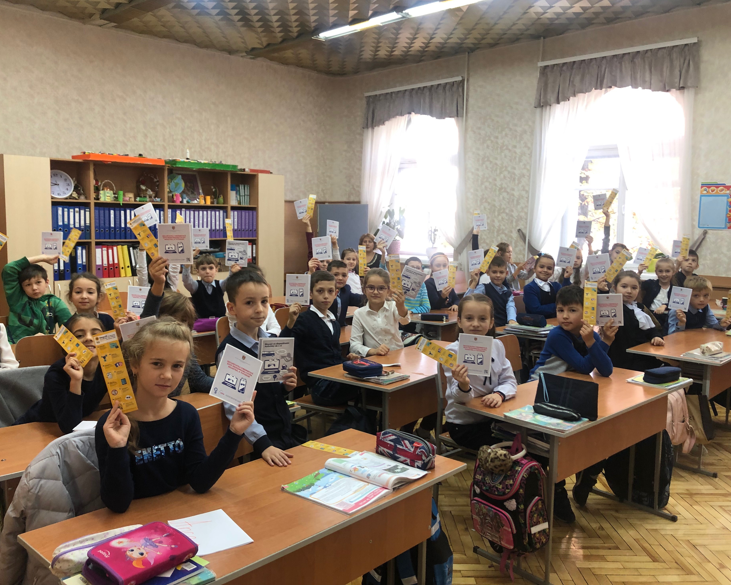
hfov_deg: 58.7
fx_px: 649
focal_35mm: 30
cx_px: 346
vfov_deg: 48.5
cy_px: 284
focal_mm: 4
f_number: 1.8
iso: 40
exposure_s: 1/17
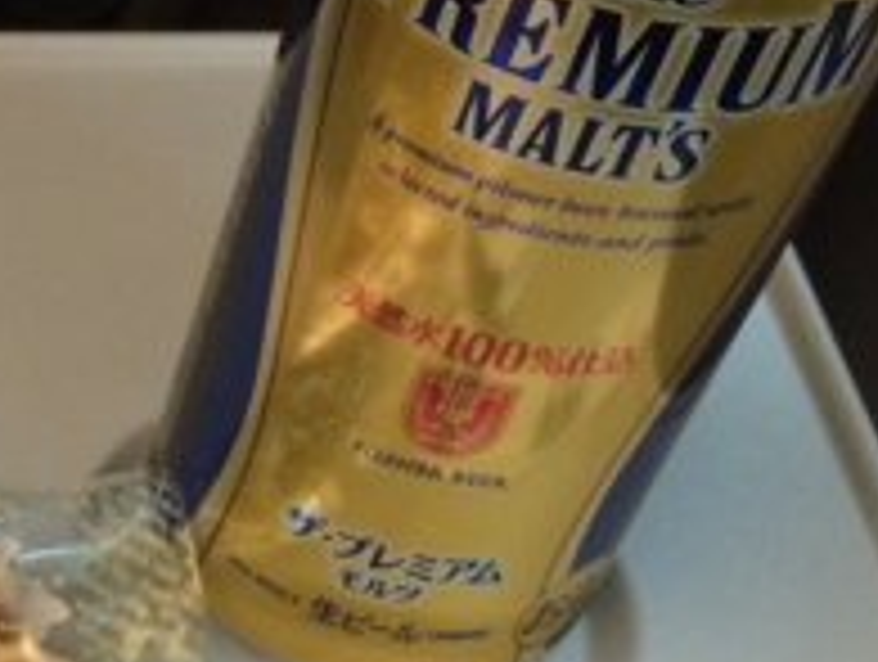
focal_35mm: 95
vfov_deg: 15.5
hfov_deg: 18.2
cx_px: -464
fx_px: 2414
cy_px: 558
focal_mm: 4.15
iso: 160
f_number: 2.2
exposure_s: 1/30
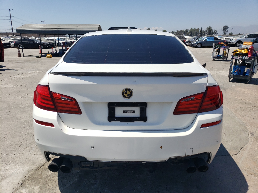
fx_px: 194
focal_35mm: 26
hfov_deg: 67.3
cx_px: 129
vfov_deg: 53.1
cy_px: 96
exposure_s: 1/5000
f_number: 1.5
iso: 50
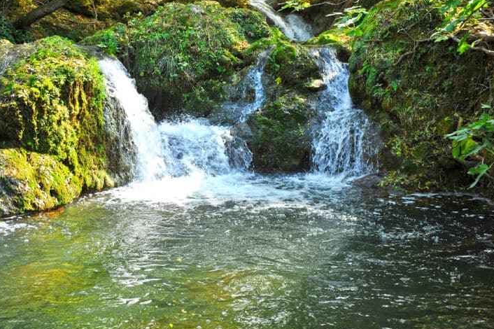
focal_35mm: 58
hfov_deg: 34.2
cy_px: 123
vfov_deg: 23.3
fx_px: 795
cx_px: 173
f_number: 3.2
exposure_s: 1/160
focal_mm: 40
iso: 200
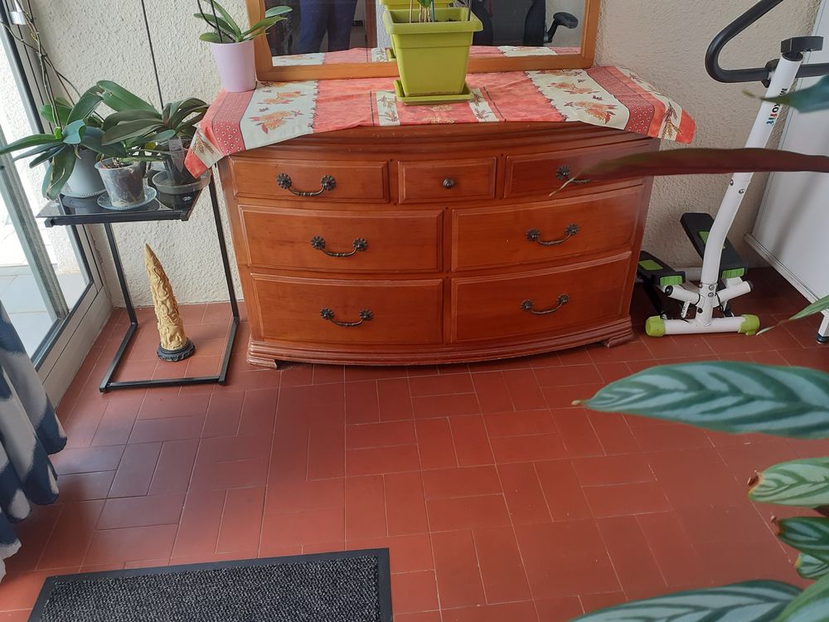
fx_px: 647
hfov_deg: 65.3
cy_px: 311
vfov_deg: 51.4
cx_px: 414
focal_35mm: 27
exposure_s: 1/100
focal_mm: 3.6
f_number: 1.9
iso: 50
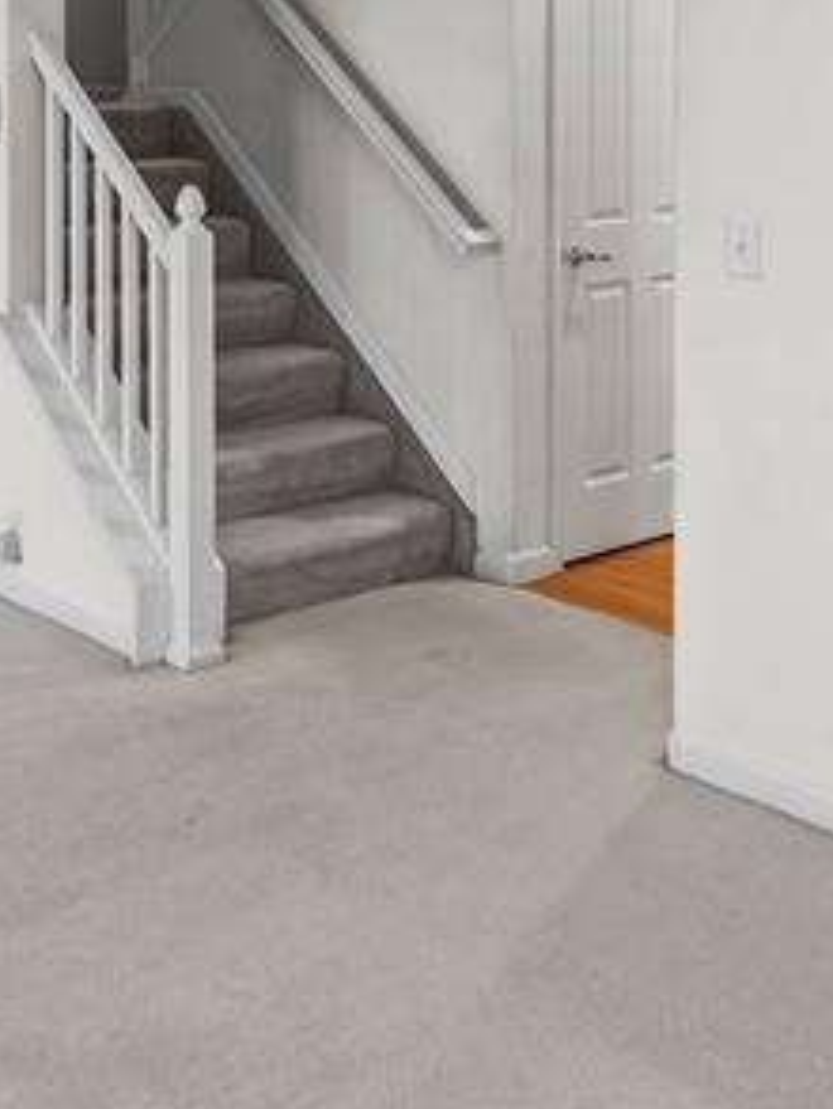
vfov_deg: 37.7
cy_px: 106
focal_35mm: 47
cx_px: 204
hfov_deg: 30.4
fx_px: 1507
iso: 400
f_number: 8
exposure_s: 1
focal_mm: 14
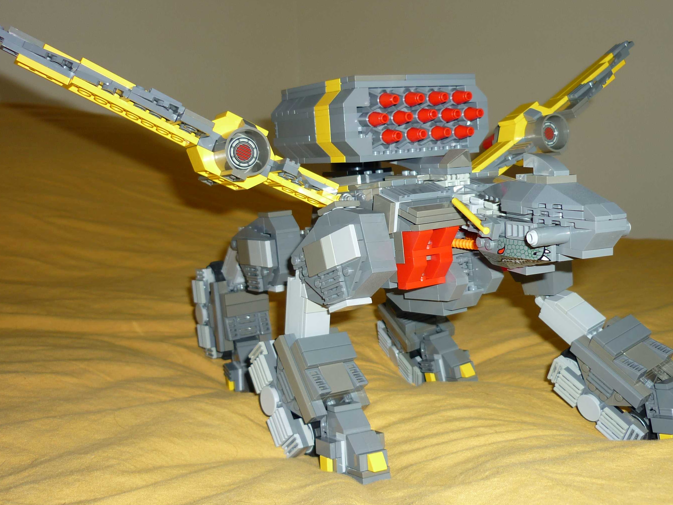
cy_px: 240
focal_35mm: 40
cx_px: 377
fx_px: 778
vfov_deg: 36.0
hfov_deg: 46.7
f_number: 2.8
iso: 100
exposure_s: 1/30
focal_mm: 5.5
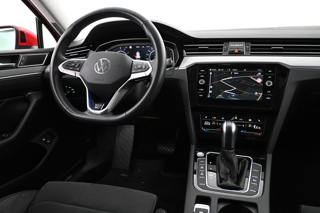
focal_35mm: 29
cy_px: 106
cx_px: 160
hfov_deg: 63.2
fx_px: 260
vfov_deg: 44.6
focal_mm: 19.5
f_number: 3.8
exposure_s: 1/15
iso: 1600
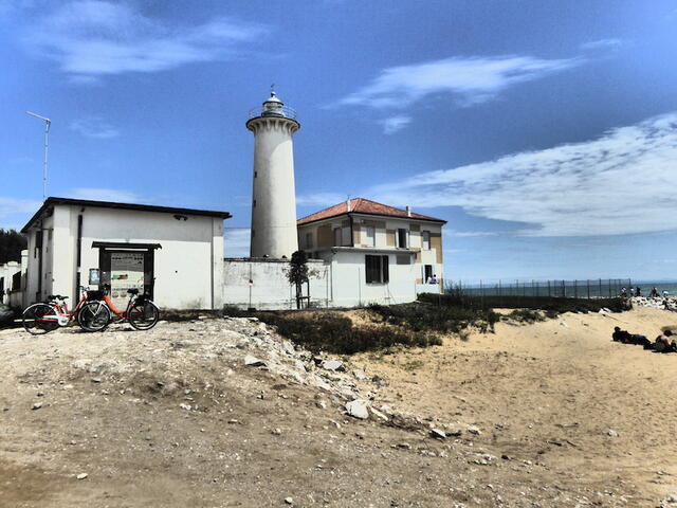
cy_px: 254
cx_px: 338
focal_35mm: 24
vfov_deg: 56.8
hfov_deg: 71.6
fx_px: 469
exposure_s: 1/1600
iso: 160
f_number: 4.5
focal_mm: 4.3
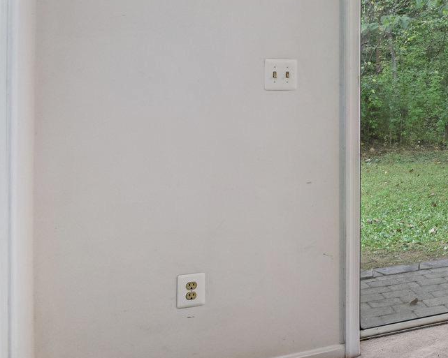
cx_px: 691
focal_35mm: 51
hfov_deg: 25.8
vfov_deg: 29.0
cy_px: 69
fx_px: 676
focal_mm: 17
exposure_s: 1/20
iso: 400
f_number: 8
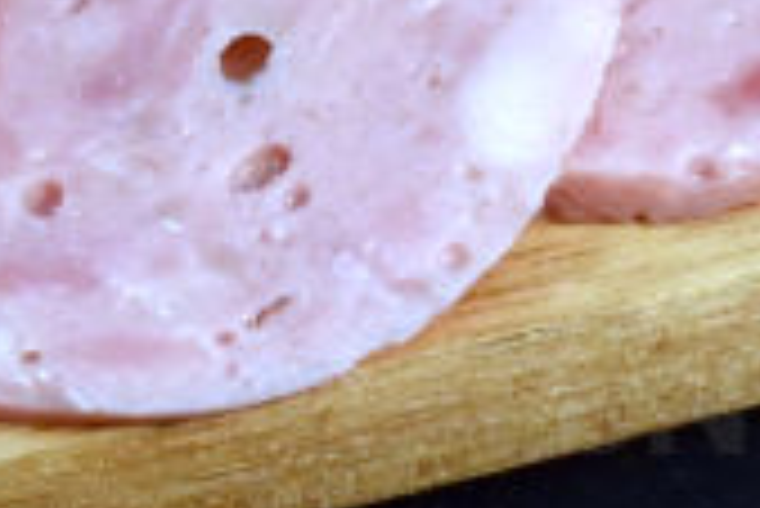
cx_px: 1016
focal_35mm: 234
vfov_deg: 5.8
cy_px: -441
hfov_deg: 8.6
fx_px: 4944
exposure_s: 1/15
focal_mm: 22
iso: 1600
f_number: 25
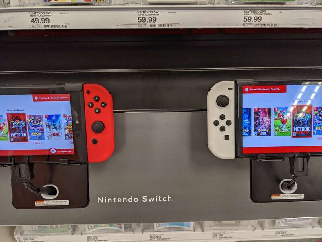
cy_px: 121
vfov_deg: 51.4
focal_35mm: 27
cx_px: 161
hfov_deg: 65.3
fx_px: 251
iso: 58
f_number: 1.73
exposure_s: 1/71.5
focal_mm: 4.38
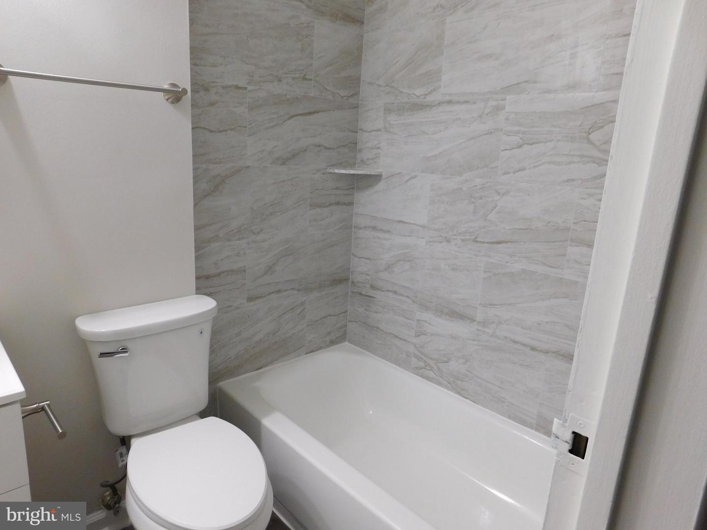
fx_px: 470
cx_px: 354
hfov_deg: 73.9
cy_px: 265
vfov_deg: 58.9
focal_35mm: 23
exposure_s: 1/30
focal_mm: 4
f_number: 3
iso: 200
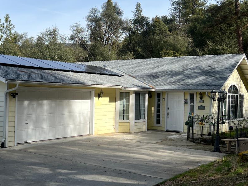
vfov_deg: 29.7
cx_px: 57
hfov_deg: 37.8
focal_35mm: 49
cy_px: 97
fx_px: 351
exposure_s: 1/3831
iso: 50
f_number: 1.5
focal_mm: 5.7
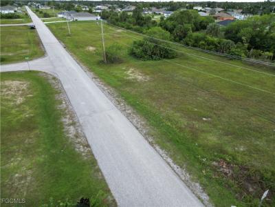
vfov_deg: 56.8
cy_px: 104
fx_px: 191
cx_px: 138
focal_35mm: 24
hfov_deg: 71.6
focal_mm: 6.72
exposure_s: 1/1000
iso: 100
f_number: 1.7
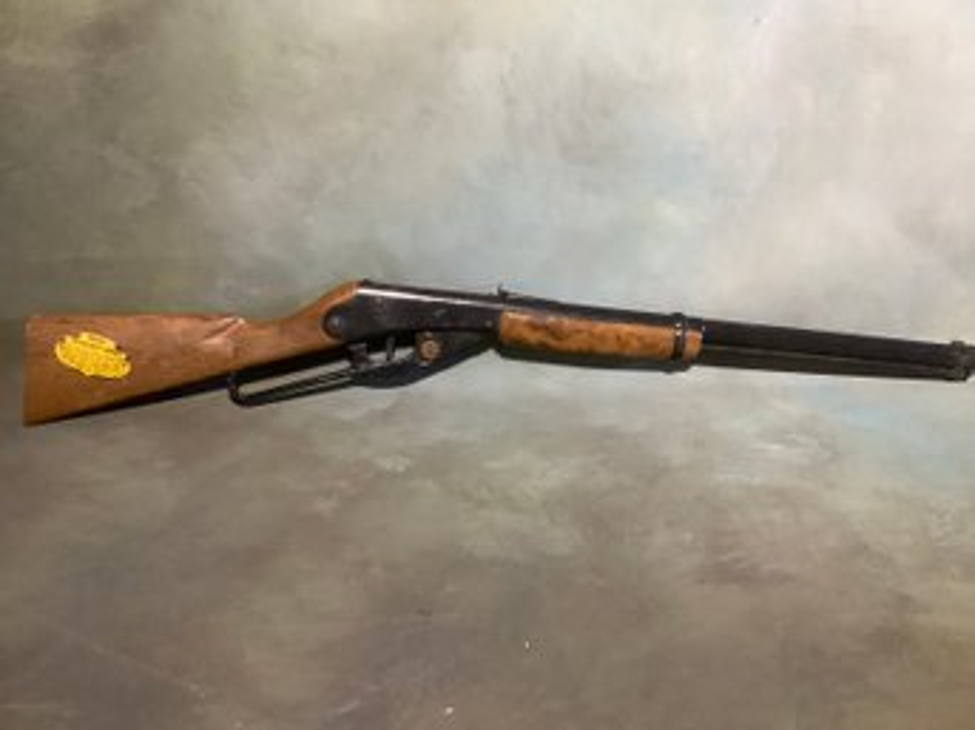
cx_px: 488
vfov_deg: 45.4
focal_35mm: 31
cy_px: 365
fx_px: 873
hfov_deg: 58.4
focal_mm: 3.3
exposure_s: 1/40
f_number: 2.4
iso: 400
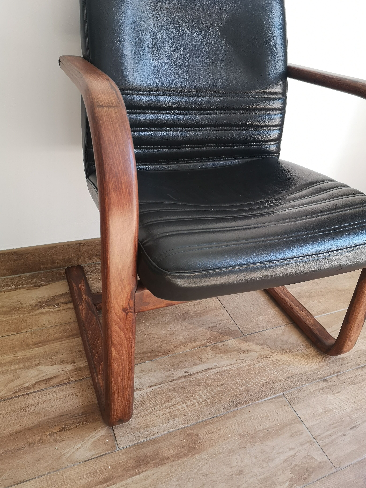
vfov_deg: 65.3
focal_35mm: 27
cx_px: 183
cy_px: 244
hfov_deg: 51.4
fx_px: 381
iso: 64
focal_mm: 5.58
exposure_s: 1/50
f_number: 1.8
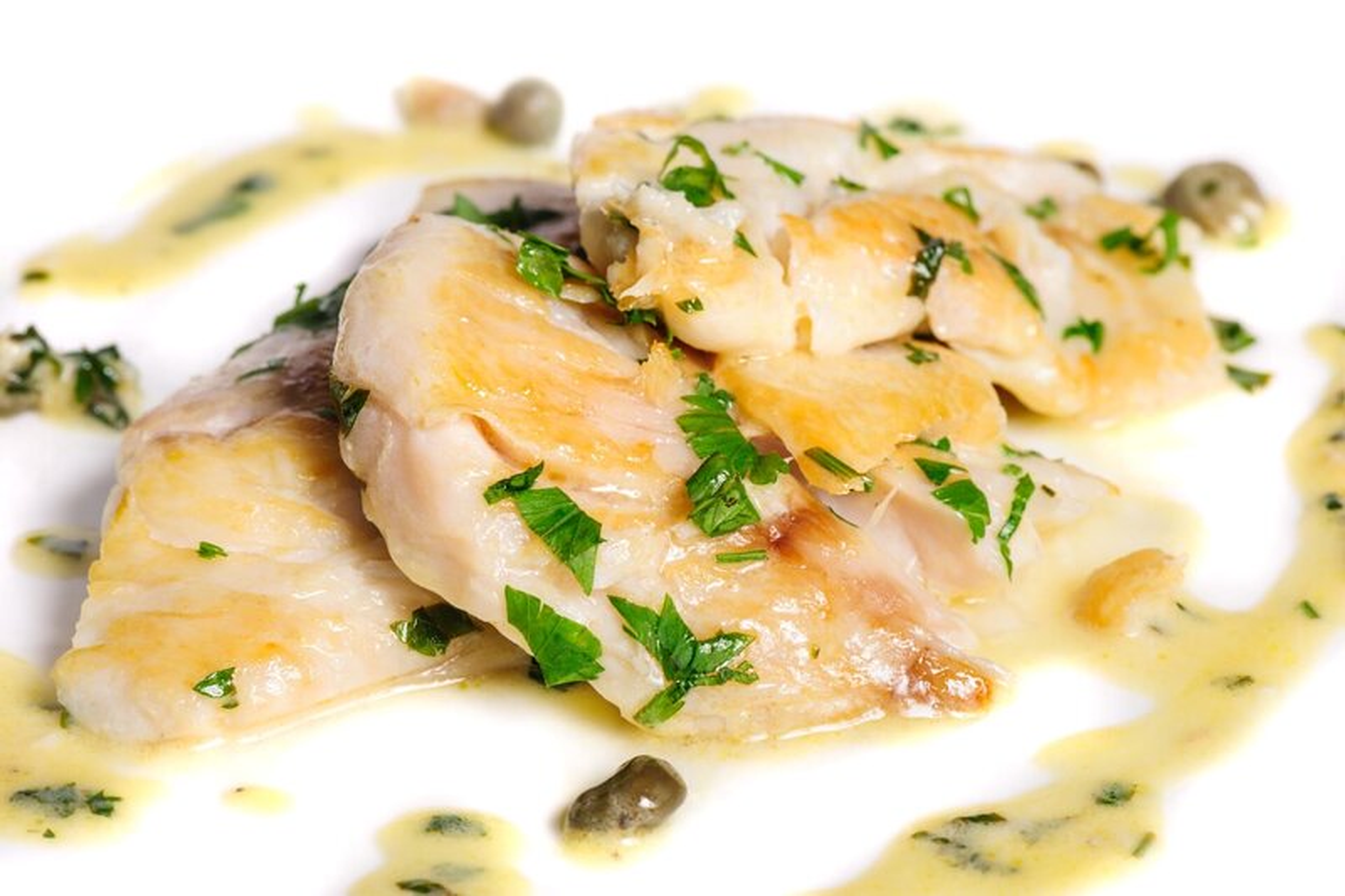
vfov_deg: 13.0
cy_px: 448
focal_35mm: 105
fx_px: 3922
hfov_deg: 19.5
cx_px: 672
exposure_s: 1/200
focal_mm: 105
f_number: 16
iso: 160
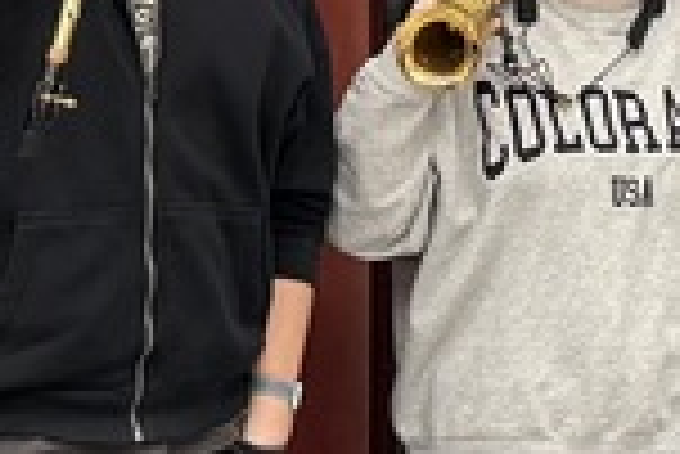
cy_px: -148
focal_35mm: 169
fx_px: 3195
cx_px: 829
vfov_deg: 8.0
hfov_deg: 11.9
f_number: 1.78
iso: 320
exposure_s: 1/60
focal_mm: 6.76
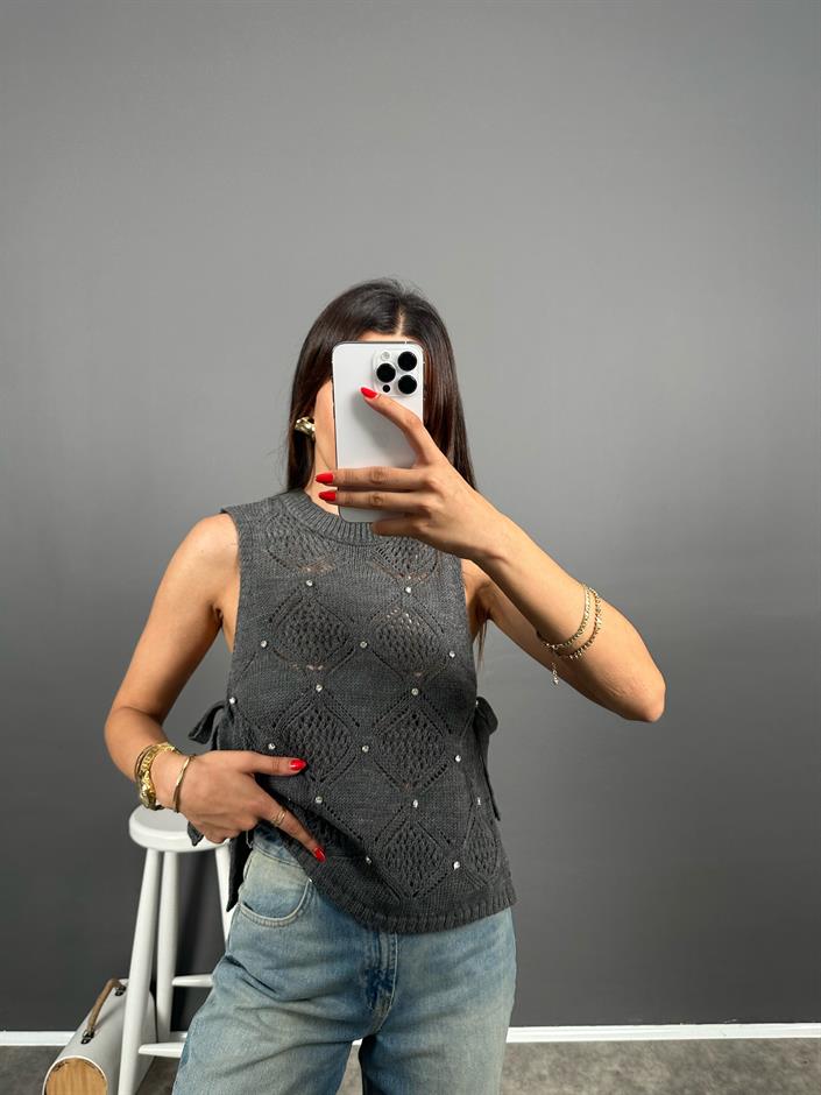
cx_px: 410
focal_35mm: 24
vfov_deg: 71.6
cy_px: 548
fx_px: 759
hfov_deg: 56.8
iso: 125
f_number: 1.78
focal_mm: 6.86
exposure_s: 1/121
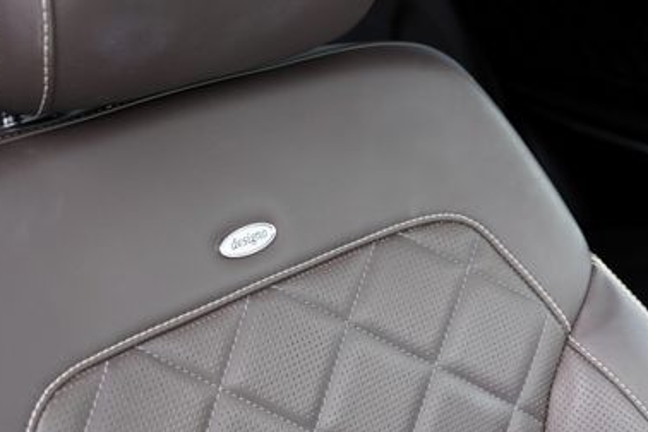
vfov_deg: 20.8
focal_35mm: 65
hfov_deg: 30.5
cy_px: 119
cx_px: 468
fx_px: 1170
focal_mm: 24
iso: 100
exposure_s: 1/40
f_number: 3.2
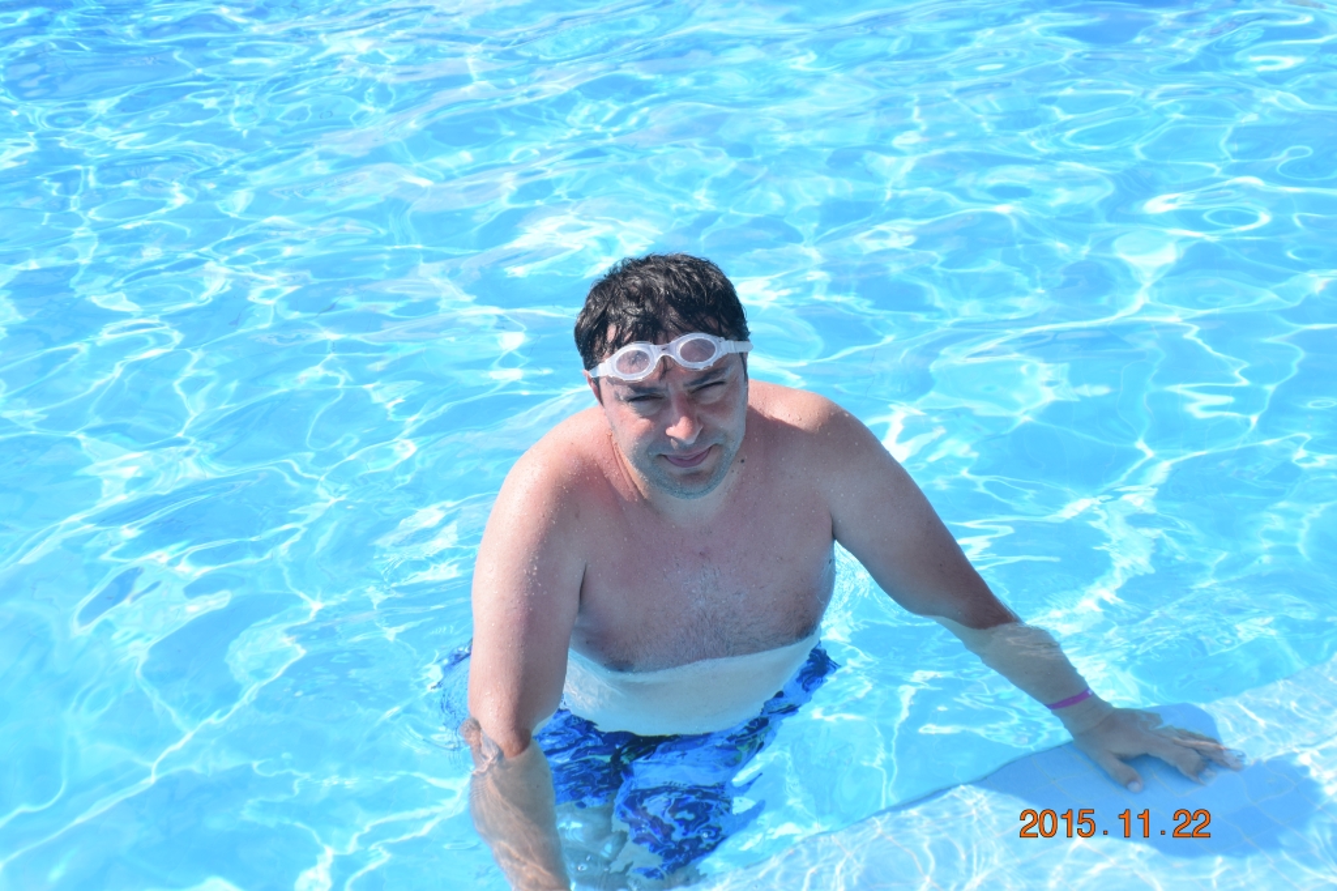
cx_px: 668
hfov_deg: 24.6
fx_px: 3063
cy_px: 446
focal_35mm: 82
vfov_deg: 16.5
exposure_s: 1/400
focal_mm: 55
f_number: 8
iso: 200
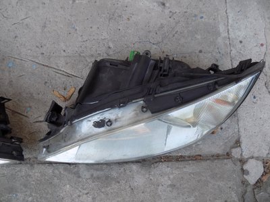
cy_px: 101
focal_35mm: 23
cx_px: 135
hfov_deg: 73.9
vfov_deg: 58.9
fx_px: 179
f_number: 3.1
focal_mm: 4
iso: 80
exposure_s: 1/100
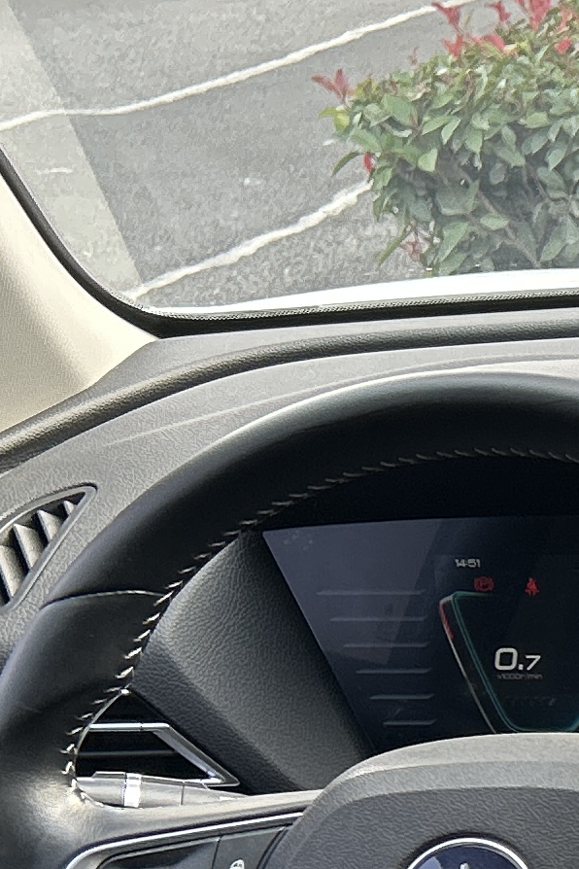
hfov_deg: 9.6
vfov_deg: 16.2
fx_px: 2943
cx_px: 1496
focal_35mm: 122
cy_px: 1020
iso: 50
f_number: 1.5
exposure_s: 1/121
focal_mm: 5.7
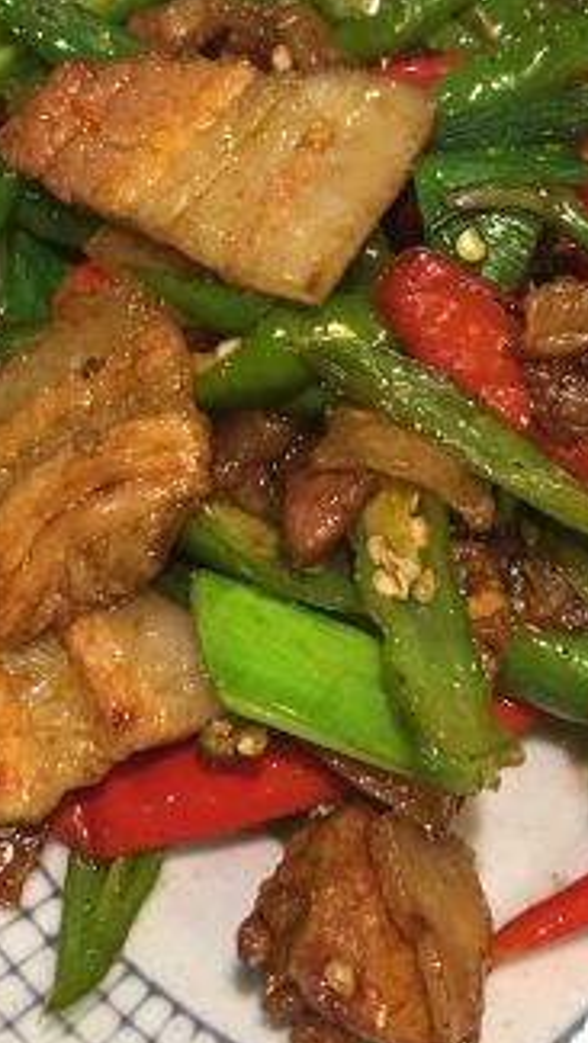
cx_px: 313
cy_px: 453
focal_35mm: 68
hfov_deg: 17.7
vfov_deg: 31.0
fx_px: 1883
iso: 100
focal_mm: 4.15
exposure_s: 1/17
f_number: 2.2
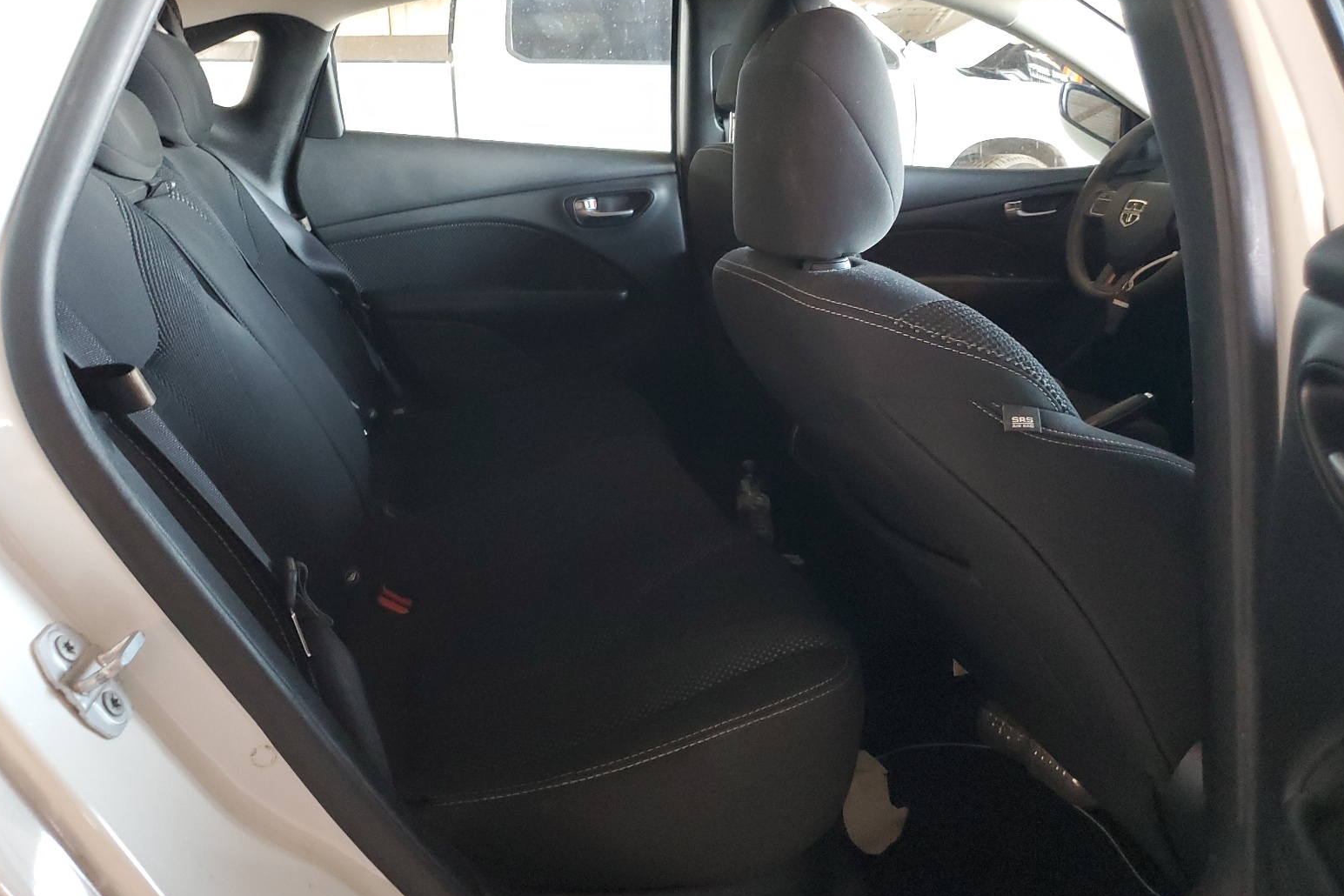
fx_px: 1045
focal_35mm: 28
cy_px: 384
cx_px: 660
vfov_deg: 46.3
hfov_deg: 65.5
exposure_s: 1/40
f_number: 1.5
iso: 353
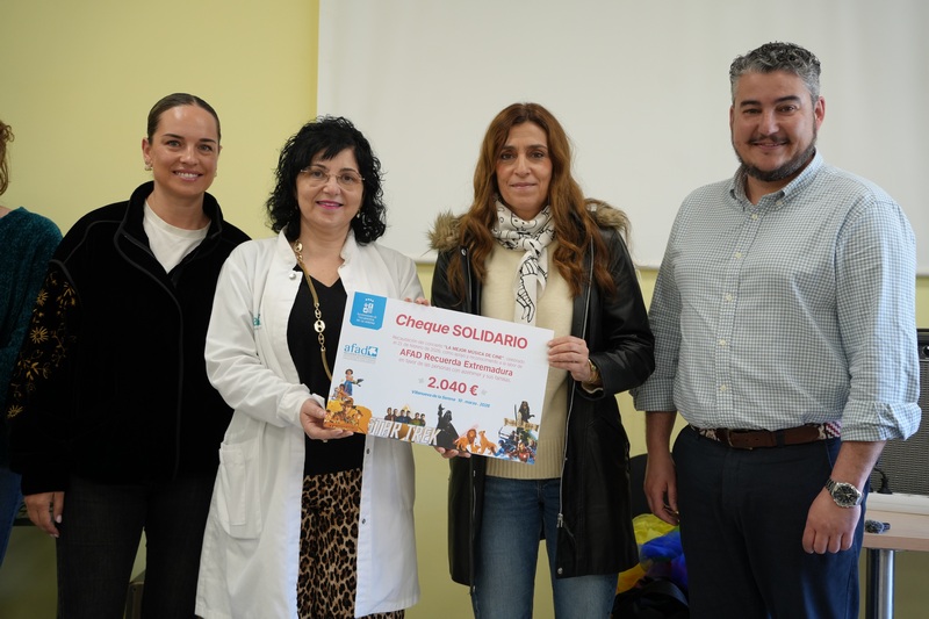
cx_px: 464
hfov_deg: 39.6
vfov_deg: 27.0
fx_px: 1290
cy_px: 310
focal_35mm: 50
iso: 800
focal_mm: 50
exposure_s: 1/160
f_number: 4
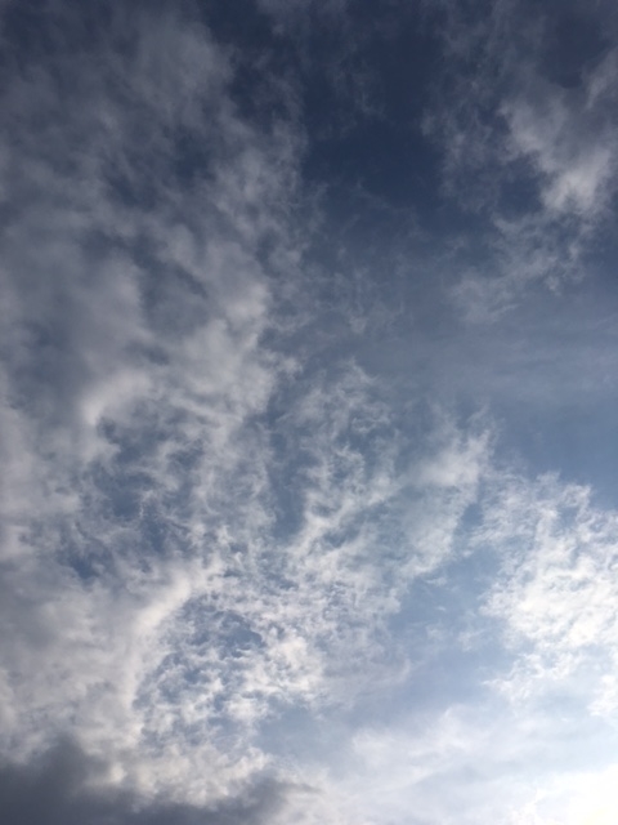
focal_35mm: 29
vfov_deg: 61.7
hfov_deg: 48.2
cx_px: 309
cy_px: 412
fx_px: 690
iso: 25
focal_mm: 4.15
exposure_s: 1/5917
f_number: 2.2
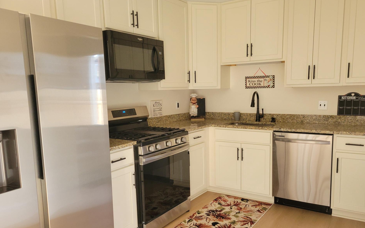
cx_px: 194
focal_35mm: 30
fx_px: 298
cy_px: 131
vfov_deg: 41.7
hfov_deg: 62.8
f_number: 1.8
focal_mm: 5.4
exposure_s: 1/60
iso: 160
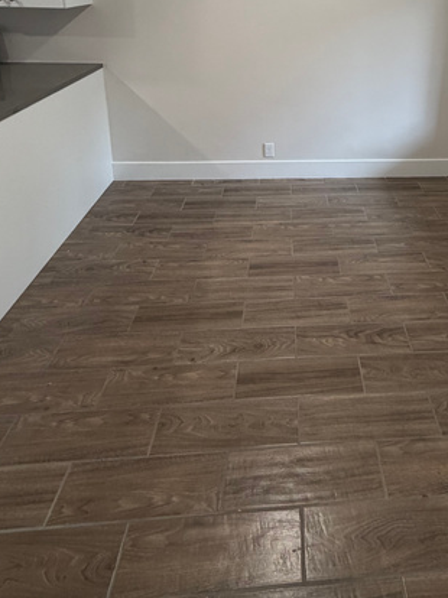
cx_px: 325
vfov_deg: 60.7
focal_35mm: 26
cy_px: 103
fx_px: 449
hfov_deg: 51.2
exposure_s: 1/120
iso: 200
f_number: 2.2
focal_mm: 2.22
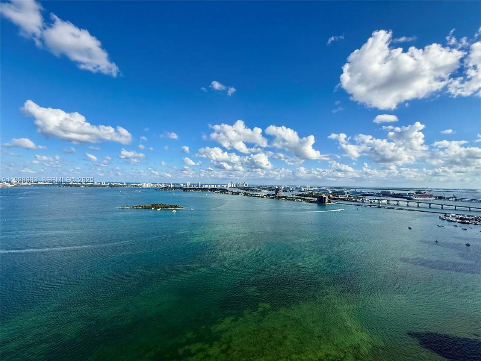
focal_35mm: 14
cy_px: 180
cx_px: 240
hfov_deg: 102.1
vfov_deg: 85.7
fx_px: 195
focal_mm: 2.22
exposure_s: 1/3289
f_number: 2.2
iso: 50
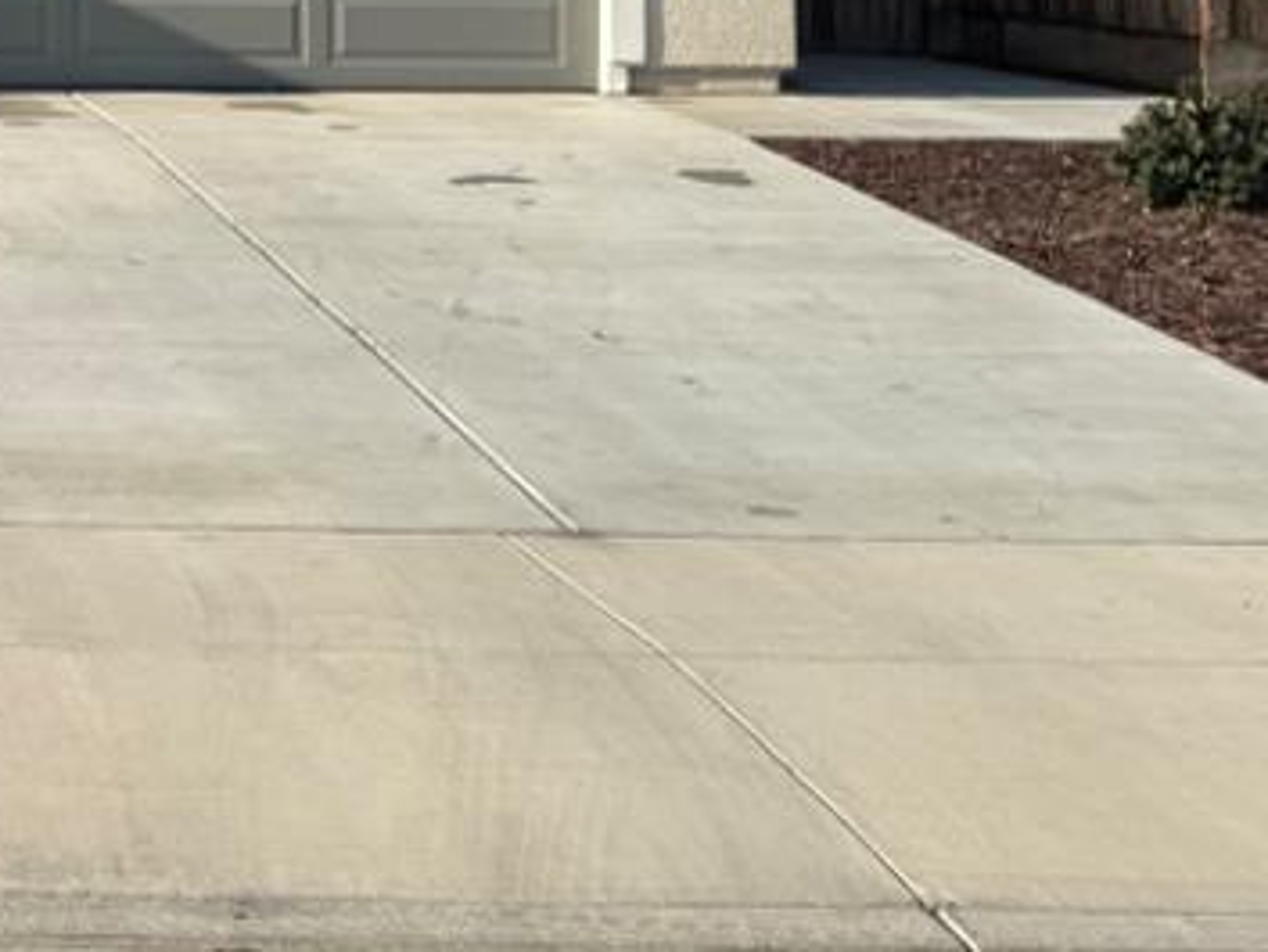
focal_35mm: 102
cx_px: -521
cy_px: -268
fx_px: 3738
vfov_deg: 14.0
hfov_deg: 17.6
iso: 80
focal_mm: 6.76
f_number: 1.78
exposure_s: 1/5319
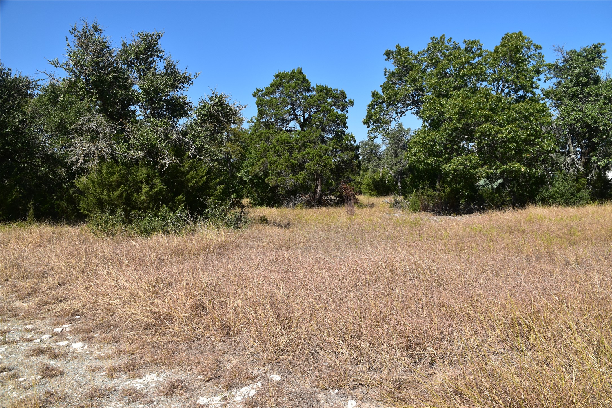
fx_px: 459
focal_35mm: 27
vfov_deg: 47.9
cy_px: 204
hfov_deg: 67.4
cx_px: 306
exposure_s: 1/500
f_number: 11
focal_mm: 18
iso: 400
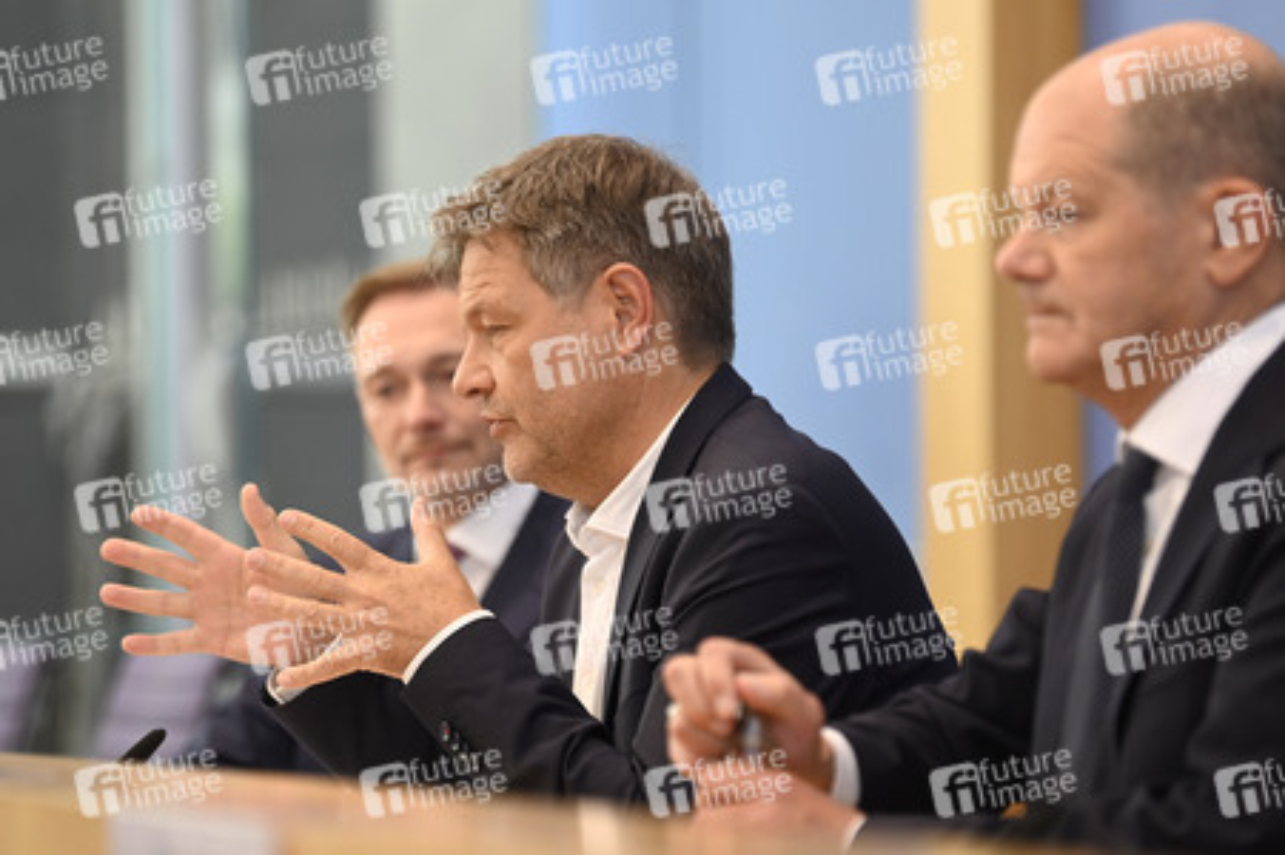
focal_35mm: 150
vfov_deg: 9.1
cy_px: 428
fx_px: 5350
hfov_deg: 13.7
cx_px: 642
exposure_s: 1/640
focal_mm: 150
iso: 1000
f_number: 2.8
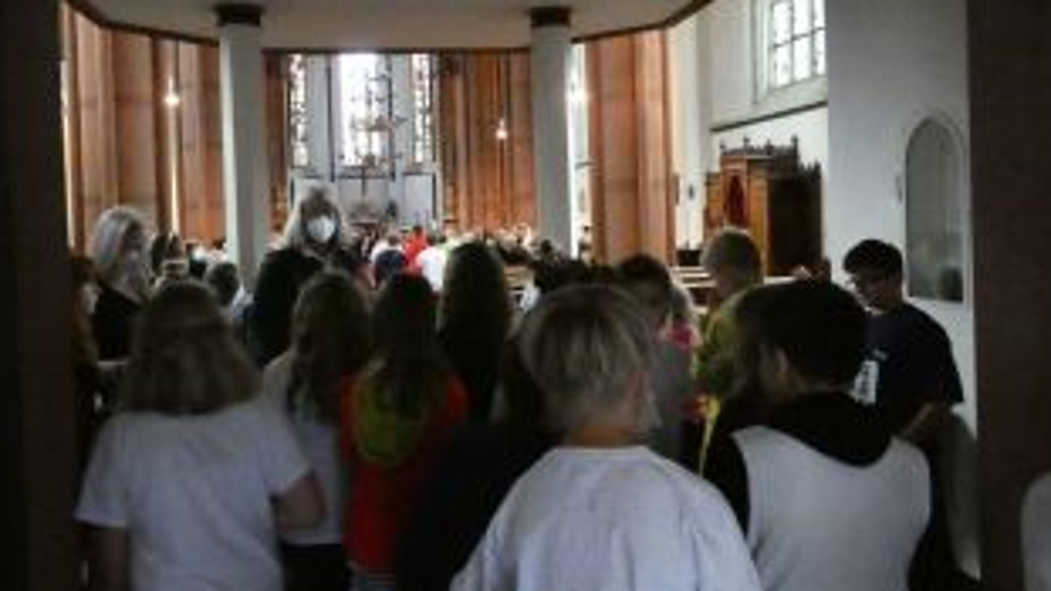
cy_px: 230
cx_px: 476
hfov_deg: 67.8
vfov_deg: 41.3
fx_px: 780
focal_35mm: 28
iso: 3200
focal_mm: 3.6
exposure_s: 1/40
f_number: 2.8
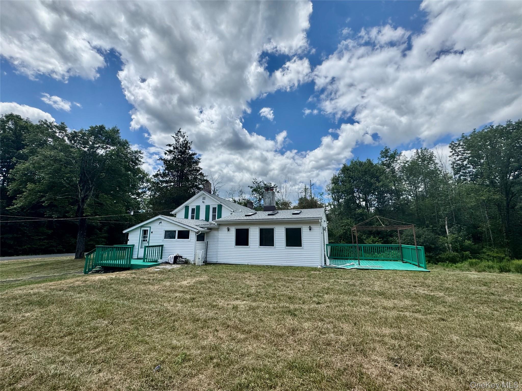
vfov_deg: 85.7
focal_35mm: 14
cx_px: 261
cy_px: 196
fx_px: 211
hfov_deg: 102.1
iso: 50
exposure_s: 1/2674
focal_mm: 2.22
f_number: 2.2
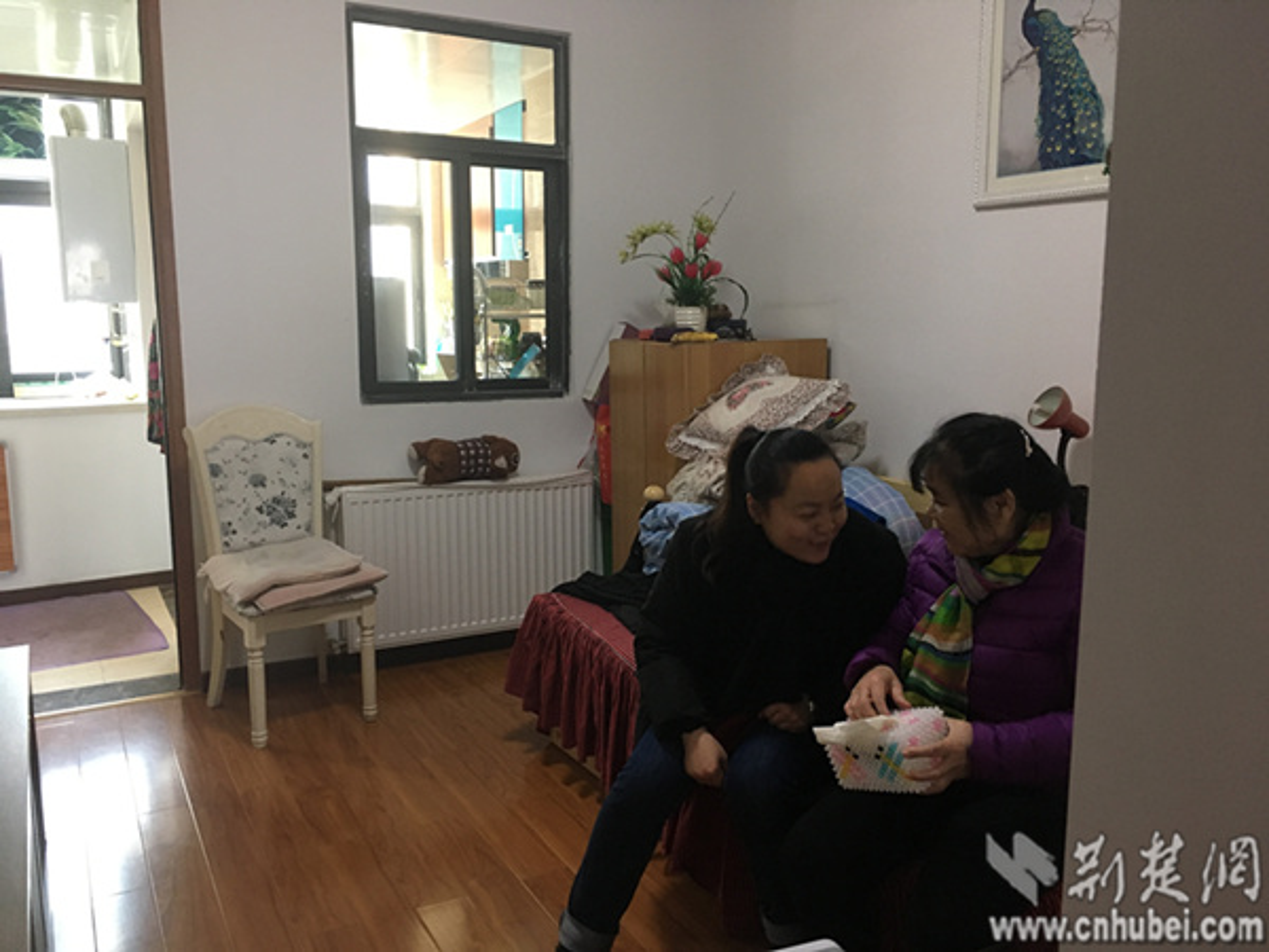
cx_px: 634
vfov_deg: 48.2
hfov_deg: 61.7
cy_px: 476
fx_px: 1063
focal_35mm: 29
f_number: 2.2
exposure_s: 1/33
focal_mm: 4.15
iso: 200
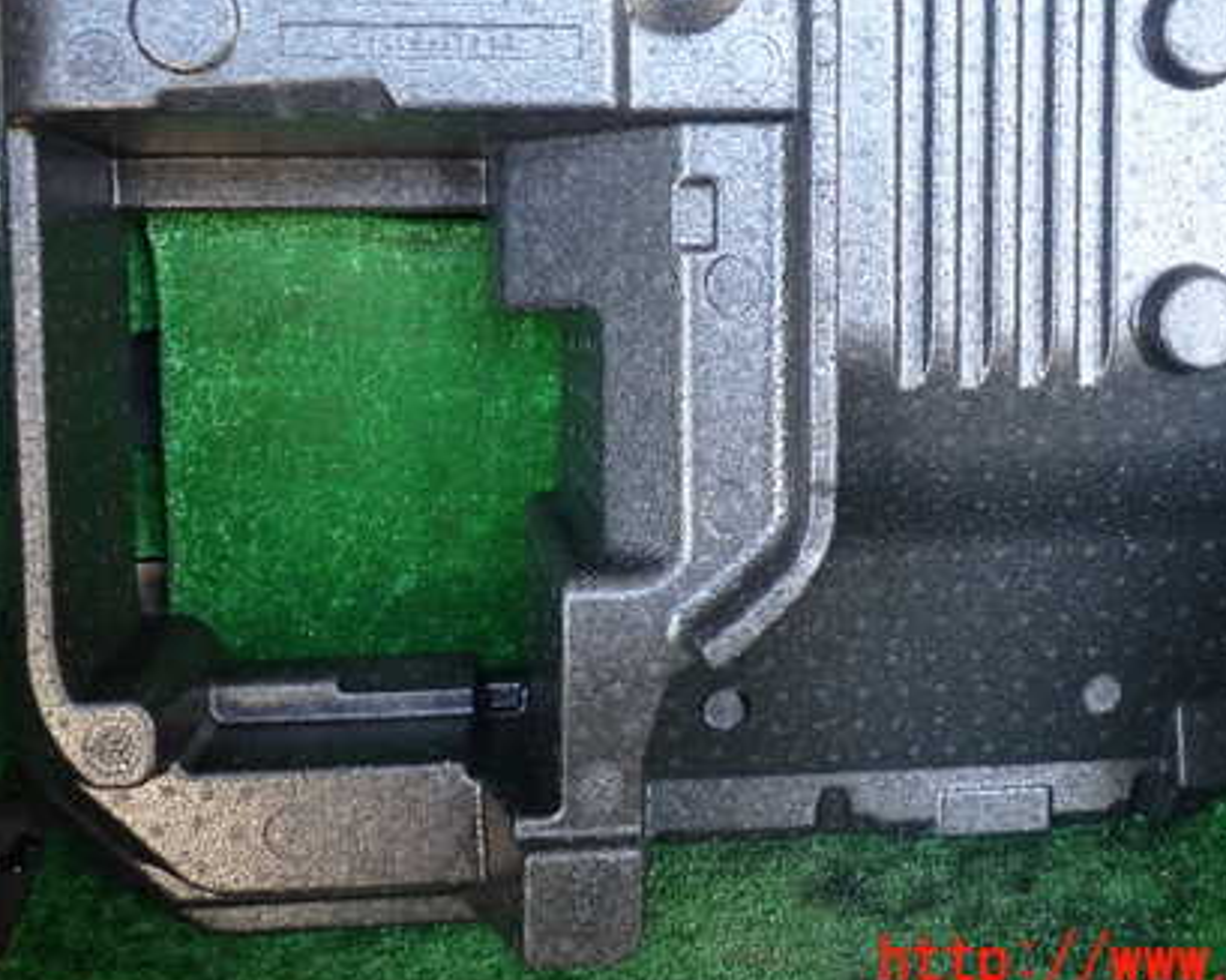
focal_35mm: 43
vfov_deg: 34.6
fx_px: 1560
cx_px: 656
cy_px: 327
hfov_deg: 42.9
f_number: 2.3
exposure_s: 1/30
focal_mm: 5.4
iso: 320
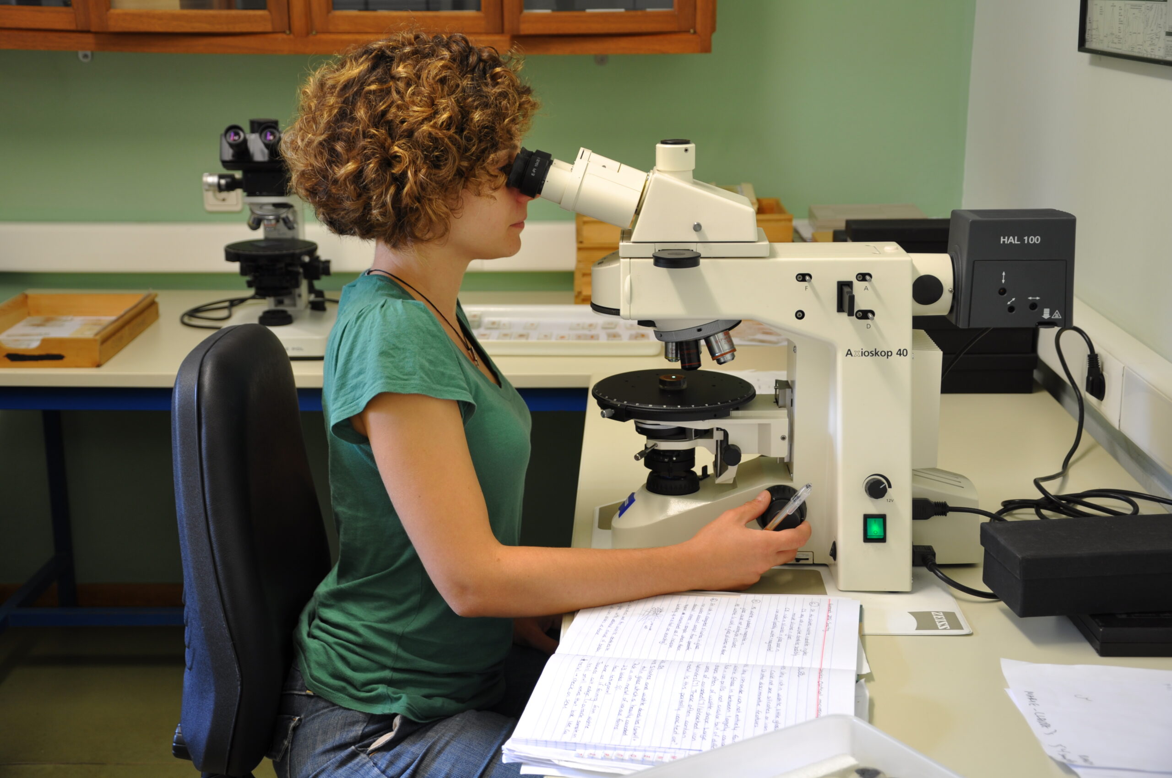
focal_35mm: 51
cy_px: 389
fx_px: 1658
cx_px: 586
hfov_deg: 38.9
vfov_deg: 26.4
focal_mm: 34
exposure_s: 1/6
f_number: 4.2
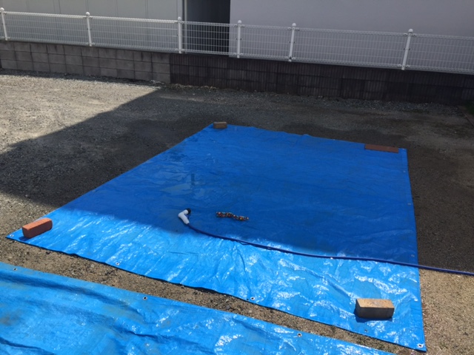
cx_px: 237
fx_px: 397
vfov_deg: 48.2
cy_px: 178
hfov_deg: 61.7
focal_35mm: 29
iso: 32
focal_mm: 4.15
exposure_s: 1/2639
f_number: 2.2
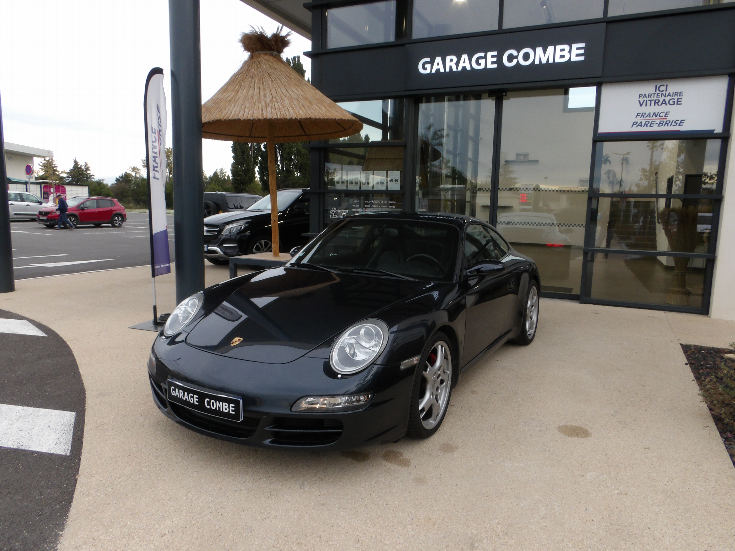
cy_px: 276
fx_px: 510
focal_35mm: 24
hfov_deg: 71.6
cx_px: 368
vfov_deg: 56.8
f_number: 4.1
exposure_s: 1/39
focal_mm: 4.3
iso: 100
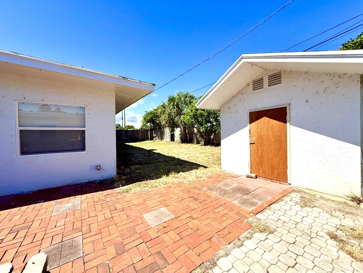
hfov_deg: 102.1
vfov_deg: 85.7
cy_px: 136
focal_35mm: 14
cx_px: 182
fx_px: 147
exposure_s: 1/2092
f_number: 2.2
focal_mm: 2.22
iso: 50
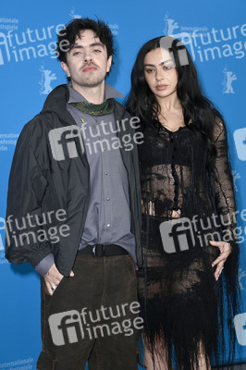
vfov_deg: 24.8
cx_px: 123
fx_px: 842
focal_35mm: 82
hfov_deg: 16.6
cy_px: 185
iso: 800
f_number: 5.6
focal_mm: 82
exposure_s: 1/250
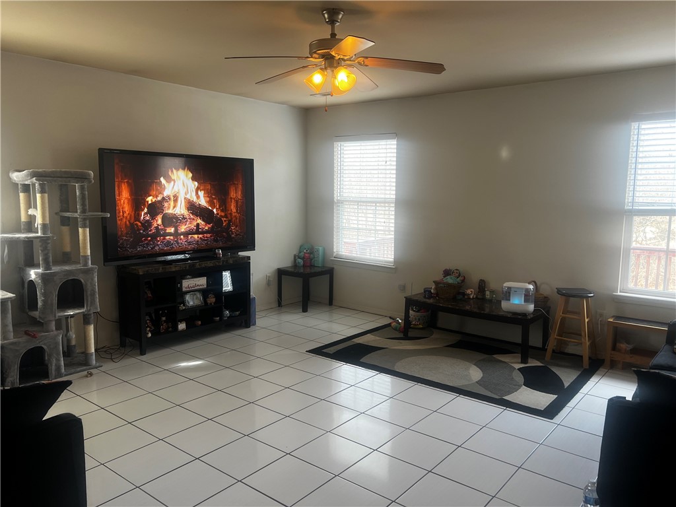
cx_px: 338
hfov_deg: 67.3
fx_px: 508
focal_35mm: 26
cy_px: 254
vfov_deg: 53.1
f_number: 1.5
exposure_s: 1/60
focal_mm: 5.7
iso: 64
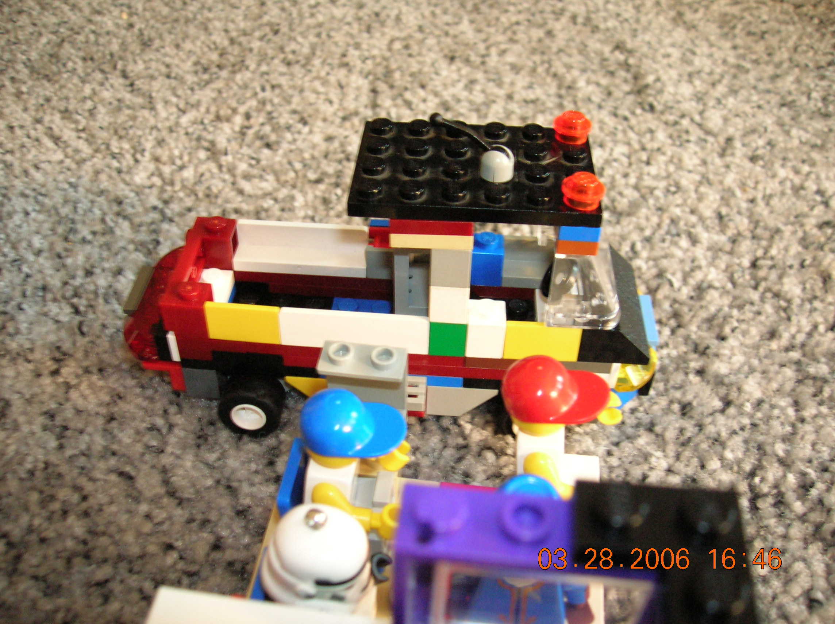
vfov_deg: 41.7
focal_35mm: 34
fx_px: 819
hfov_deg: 54.0
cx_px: 418
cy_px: 312
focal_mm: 5.7
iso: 200
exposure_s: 1/1.4
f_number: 2.9
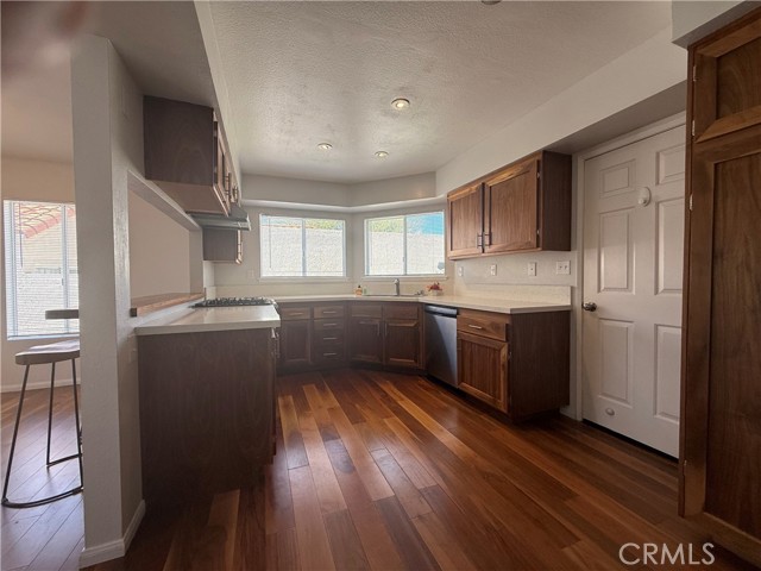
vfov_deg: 85.7
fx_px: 308
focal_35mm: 14
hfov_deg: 102.1
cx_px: 380
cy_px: 286
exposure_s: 1/99
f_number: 2.2
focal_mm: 2.22
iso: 80
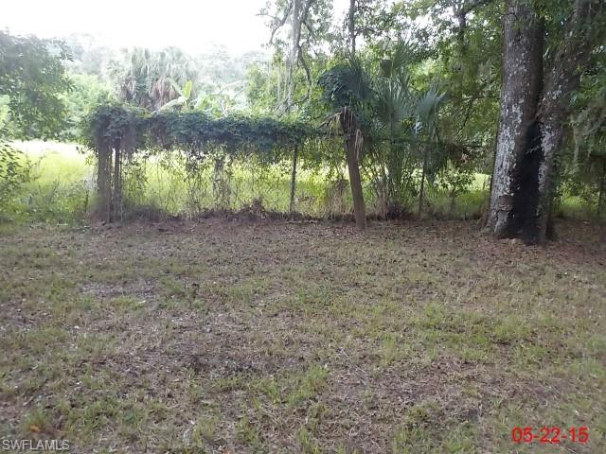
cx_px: 303
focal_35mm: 30
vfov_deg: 46.8
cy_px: 227
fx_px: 525
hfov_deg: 60.0
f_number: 3.3
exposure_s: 1/100
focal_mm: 4.1
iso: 800
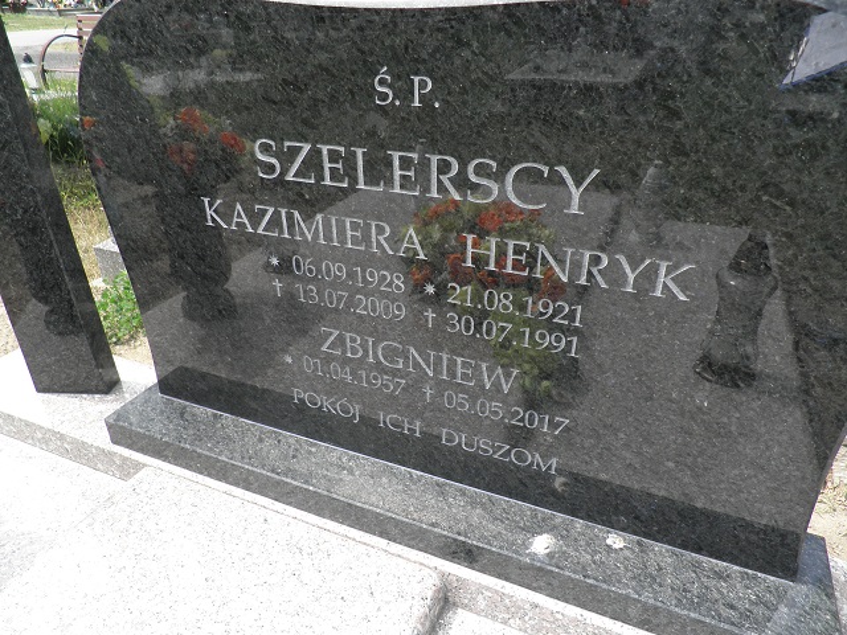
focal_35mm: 24
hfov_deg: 71.6
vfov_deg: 56.8
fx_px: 587
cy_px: 318
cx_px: 424
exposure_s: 1/320
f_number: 3.3
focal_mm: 4.3
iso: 64
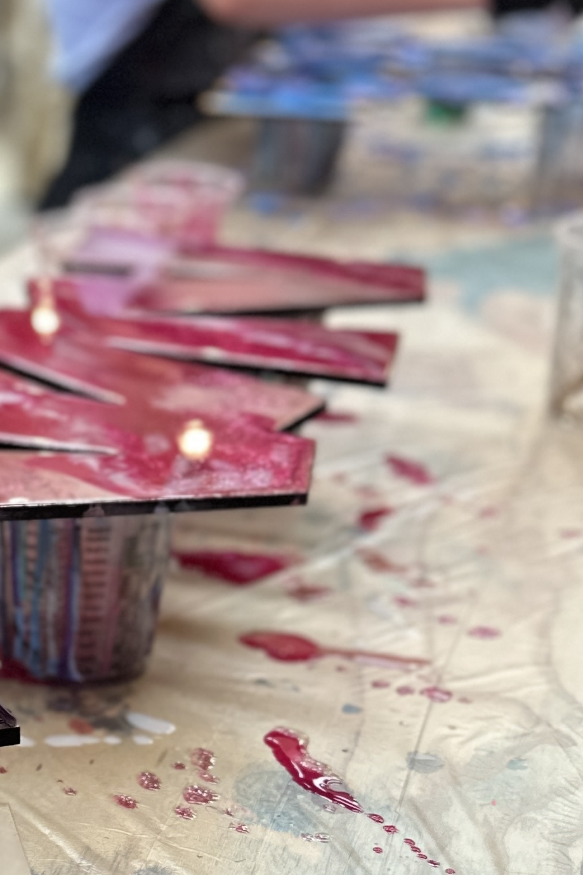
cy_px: 591
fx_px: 1774
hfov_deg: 16.8
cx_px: -306
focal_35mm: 73
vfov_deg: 27.5
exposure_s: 1/100
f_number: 1.78
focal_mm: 6.86
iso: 125
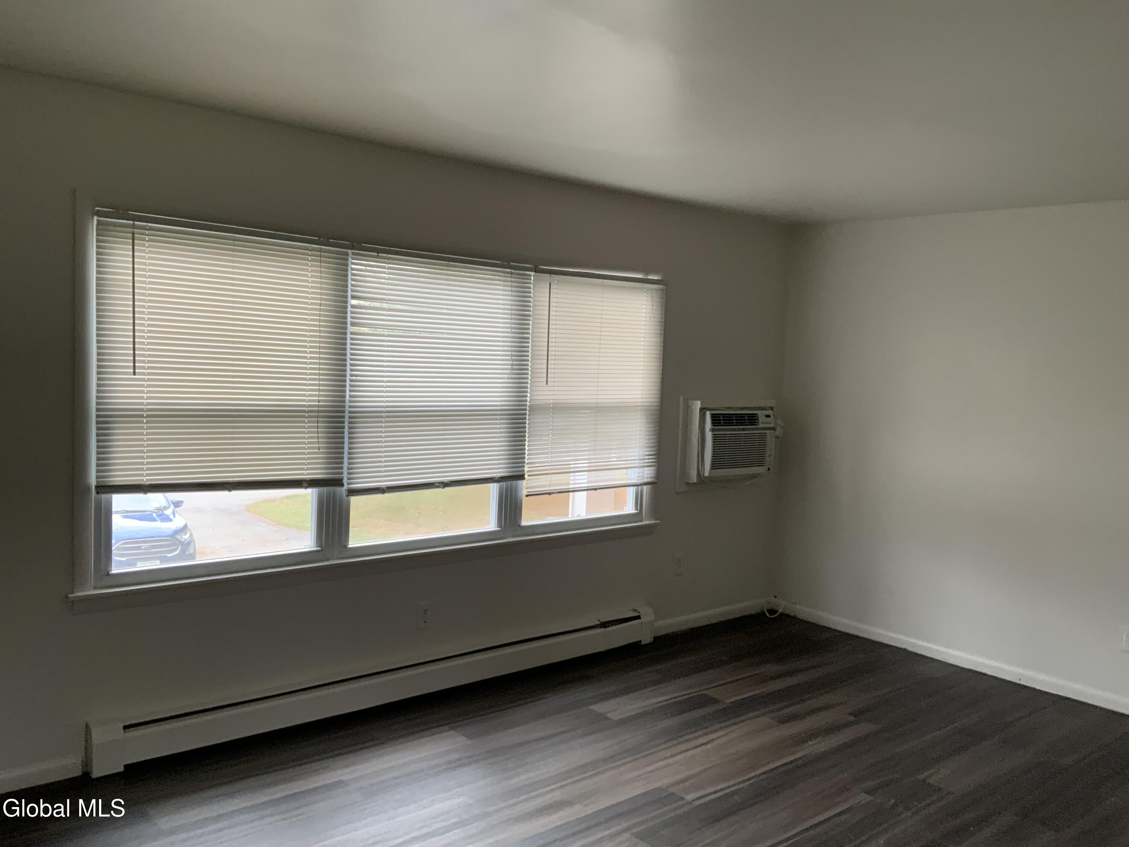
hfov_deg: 61.7
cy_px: 424
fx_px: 946
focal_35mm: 29
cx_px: 564
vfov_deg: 48.2
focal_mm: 3
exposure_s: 1/80
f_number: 1.8
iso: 64
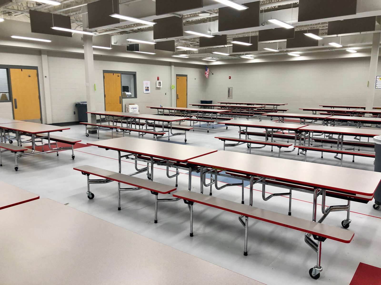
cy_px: 142
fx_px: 308
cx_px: 190
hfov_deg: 63.4
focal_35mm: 28
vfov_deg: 49.7
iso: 25
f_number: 1.8
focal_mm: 4
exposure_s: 1/40
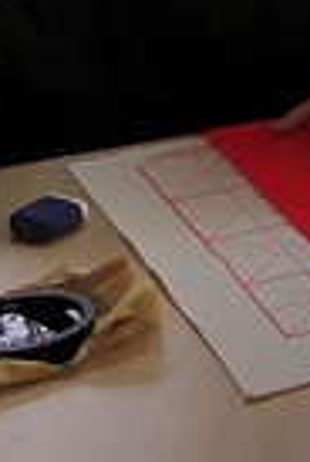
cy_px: -282
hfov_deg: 8.6
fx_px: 1940
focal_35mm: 151
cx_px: 647
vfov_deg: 12.7
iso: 101
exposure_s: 1/120
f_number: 1.9
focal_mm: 5.52
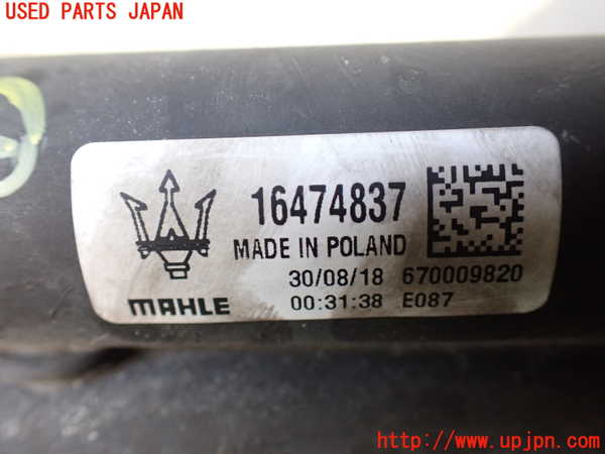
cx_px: 302
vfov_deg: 46.8
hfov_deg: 60.0
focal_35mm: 30
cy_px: 227
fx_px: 524
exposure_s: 1/125
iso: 400
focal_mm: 5.4
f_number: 2.3
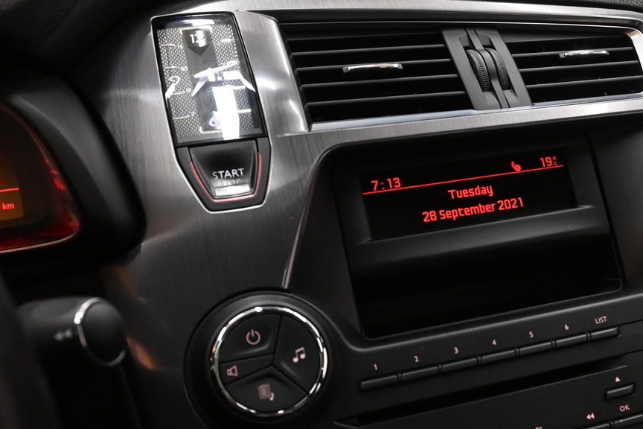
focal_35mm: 45
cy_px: 264
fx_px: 804
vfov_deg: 29.8
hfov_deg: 42.6
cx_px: 463
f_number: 4.5
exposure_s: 1/80
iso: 1600
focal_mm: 16
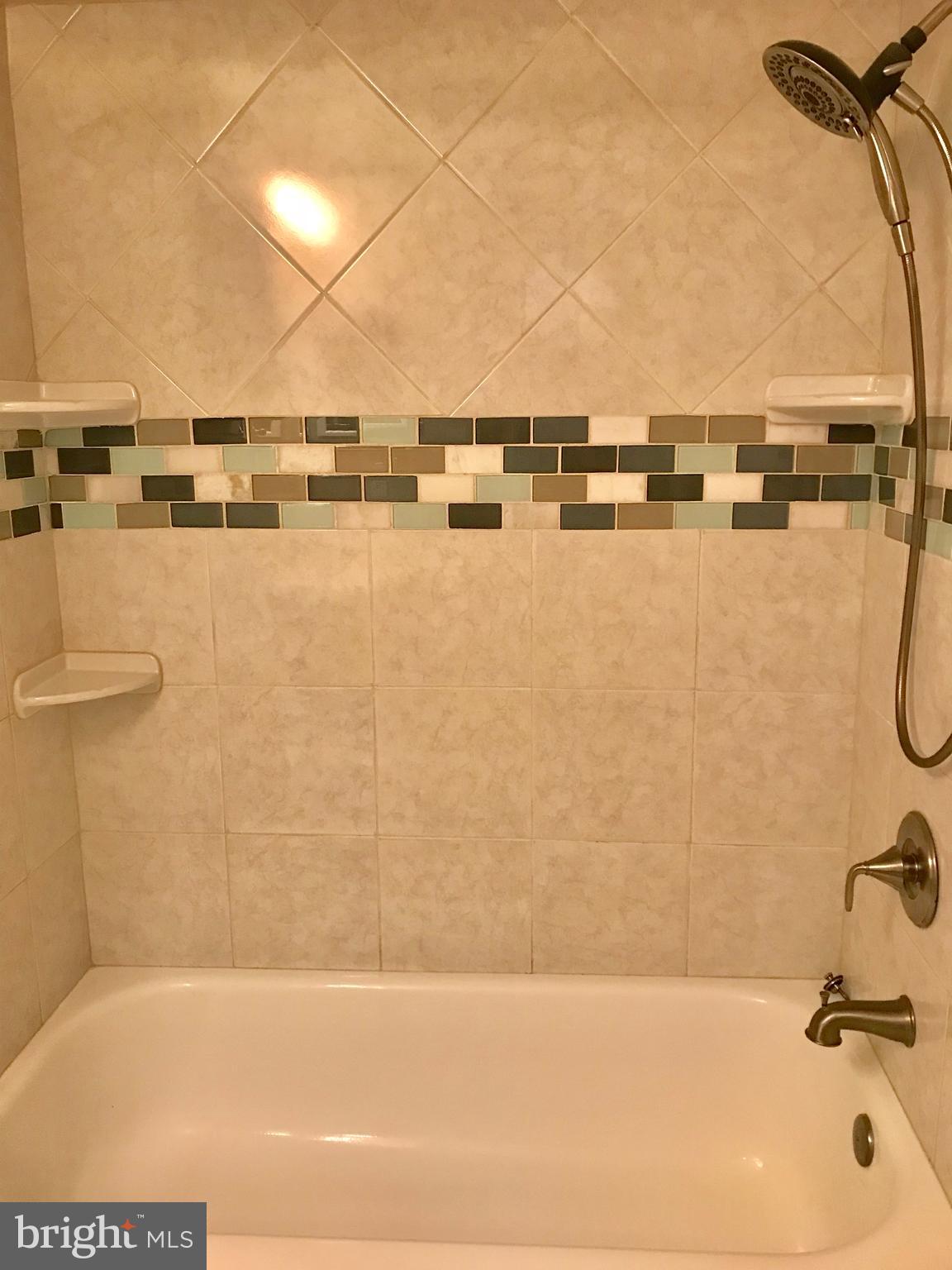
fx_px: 1027
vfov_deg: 63.4
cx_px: 476
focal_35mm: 28
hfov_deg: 49.7
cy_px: 635
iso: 50
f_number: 1.8
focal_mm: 3.99
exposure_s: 1/15
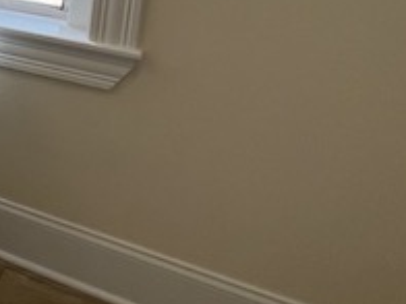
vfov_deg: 25.0
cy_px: -54
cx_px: -284
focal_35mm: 53
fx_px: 622
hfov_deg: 23.4
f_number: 1.8
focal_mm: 1.57
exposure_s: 1/142
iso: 32
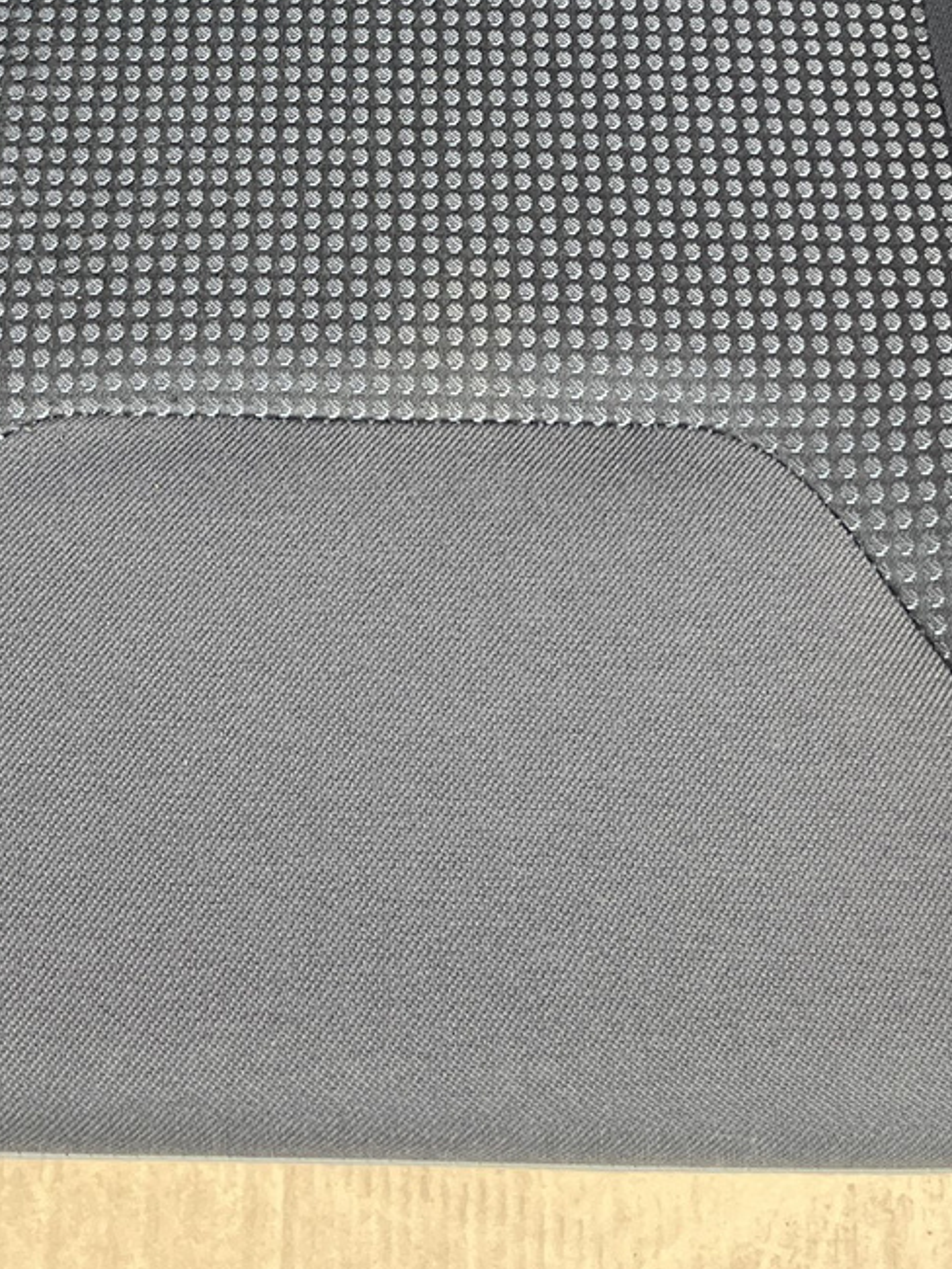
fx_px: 2345
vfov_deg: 27.9
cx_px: 392
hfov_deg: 22.9
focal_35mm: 64
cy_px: -92
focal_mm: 5.1
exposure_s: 1/121
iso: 50
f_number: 1.6
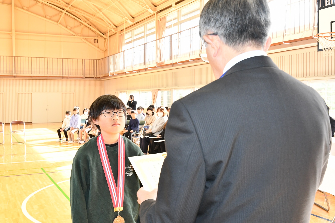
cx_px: 168
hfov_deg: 49.6
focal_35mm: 39
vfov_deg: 34.2
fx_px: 363
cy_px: 112
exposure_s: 1/125
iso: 2000
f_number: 6.3
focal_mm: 26
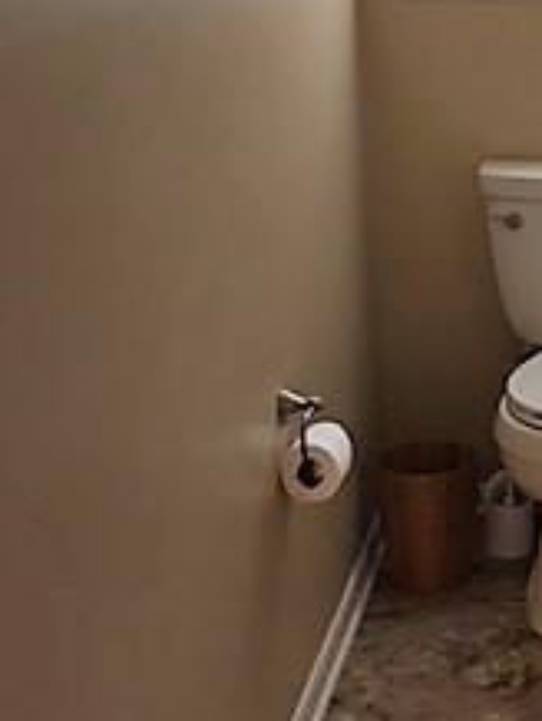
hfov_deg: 16.3
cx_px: 737
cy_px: 364
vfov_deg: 23.0
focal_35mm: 85
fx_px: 1771
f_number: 2.2
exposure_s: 1/8
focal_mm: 4.15
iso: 100
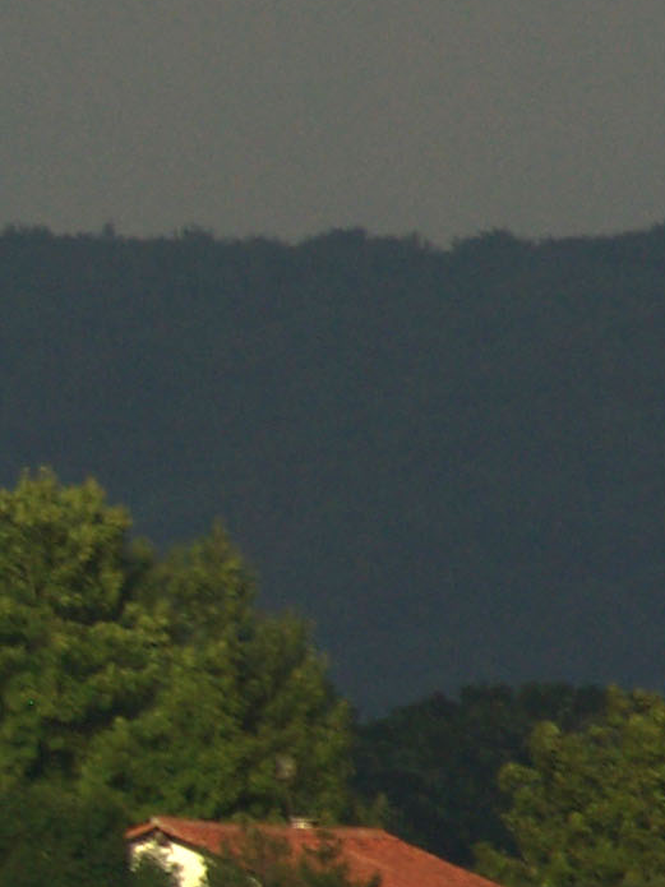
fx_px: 41226
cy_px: 461
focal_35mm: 1609
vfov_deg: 1.2
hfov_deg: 0.9
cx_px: -1430
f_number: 8
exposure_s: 1/1000
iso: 200
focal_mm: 200
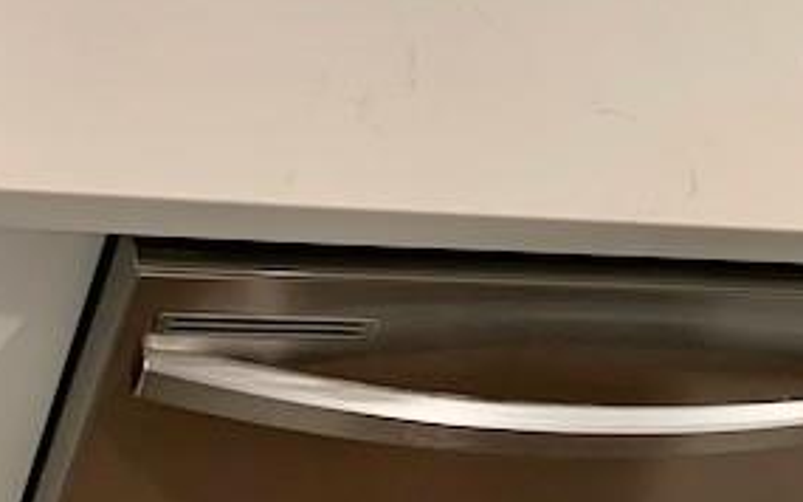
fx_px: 2166
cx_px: 975
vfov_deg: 13.1
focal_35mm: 99
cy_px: 34
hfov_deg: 19.7
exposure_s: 1/60
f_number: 1.8
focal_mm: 4.25
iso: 64
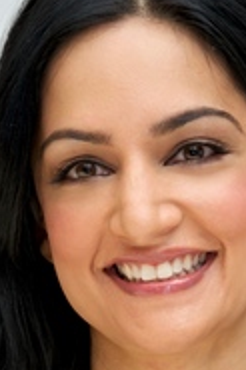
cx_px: 180
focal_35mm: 432
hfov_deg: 3.2
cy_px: 286
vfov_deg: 4.8
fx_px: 4436
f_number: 5.6
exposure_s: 1/60
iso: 500
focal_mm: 200
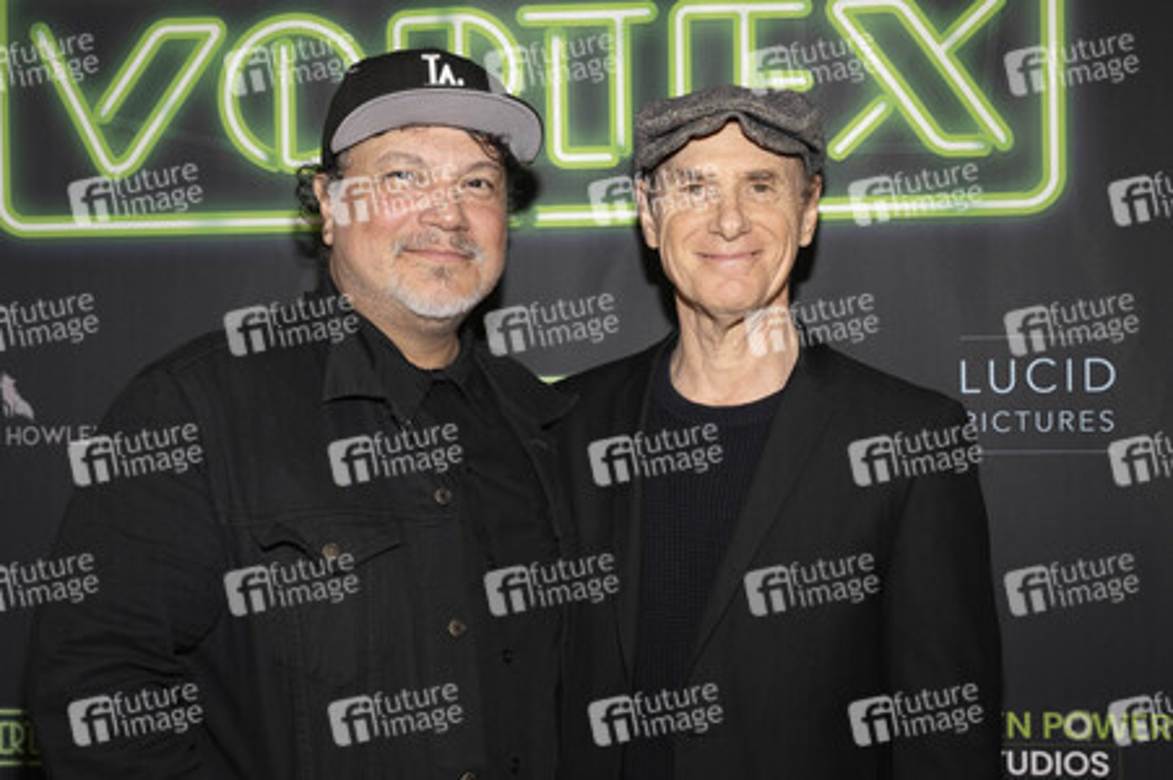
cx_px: 586
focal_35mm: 47
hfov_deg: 41.9
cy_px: 390
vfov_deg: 28.6
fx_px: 1530
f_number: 5.6
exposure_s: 1/200
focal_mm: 47
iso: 800
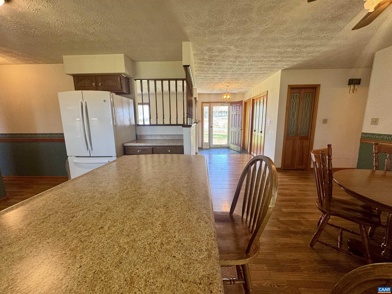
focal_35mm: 14
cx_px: 196
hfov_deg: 102.1
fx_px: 159
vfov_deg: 85.7
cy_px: 147
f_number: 2.2
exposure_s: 1/120
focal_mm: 2.22
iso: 160
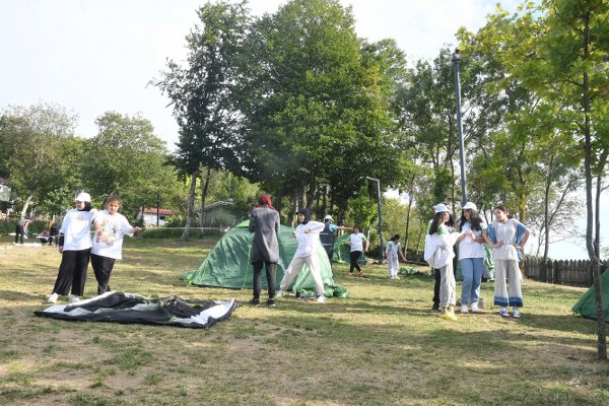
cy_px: 203
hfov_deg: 61.9
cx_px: 304
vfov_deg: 43.6
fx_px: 507
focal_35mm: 30
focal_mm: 20
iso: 400
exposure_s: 1/100
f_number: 14
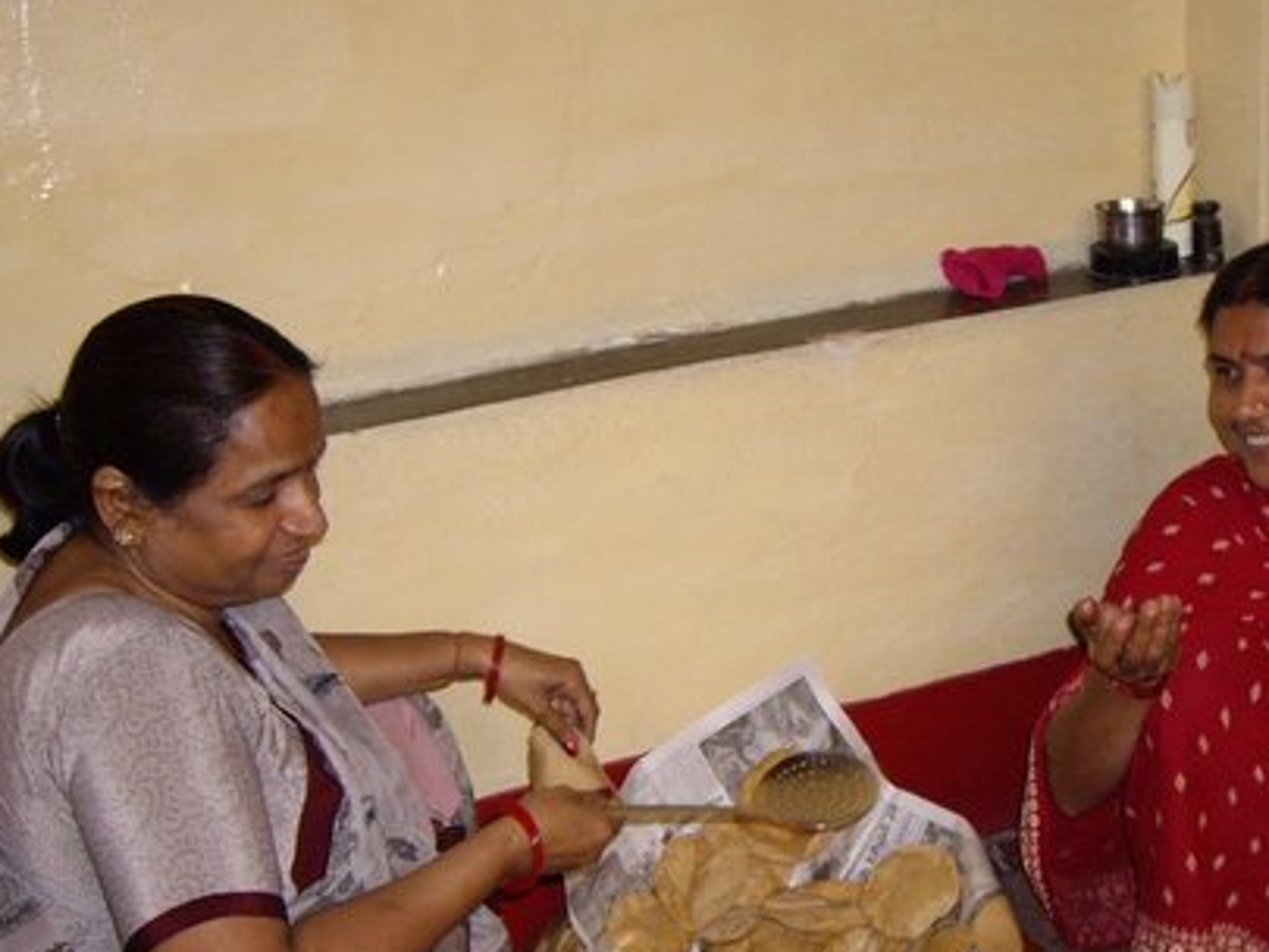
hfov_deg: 31.9
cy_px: 520
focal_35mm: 60
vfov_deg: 24.4
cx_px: 855
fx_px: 2200
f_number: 2.7
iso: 200
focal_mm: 6.2
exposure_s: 1/40
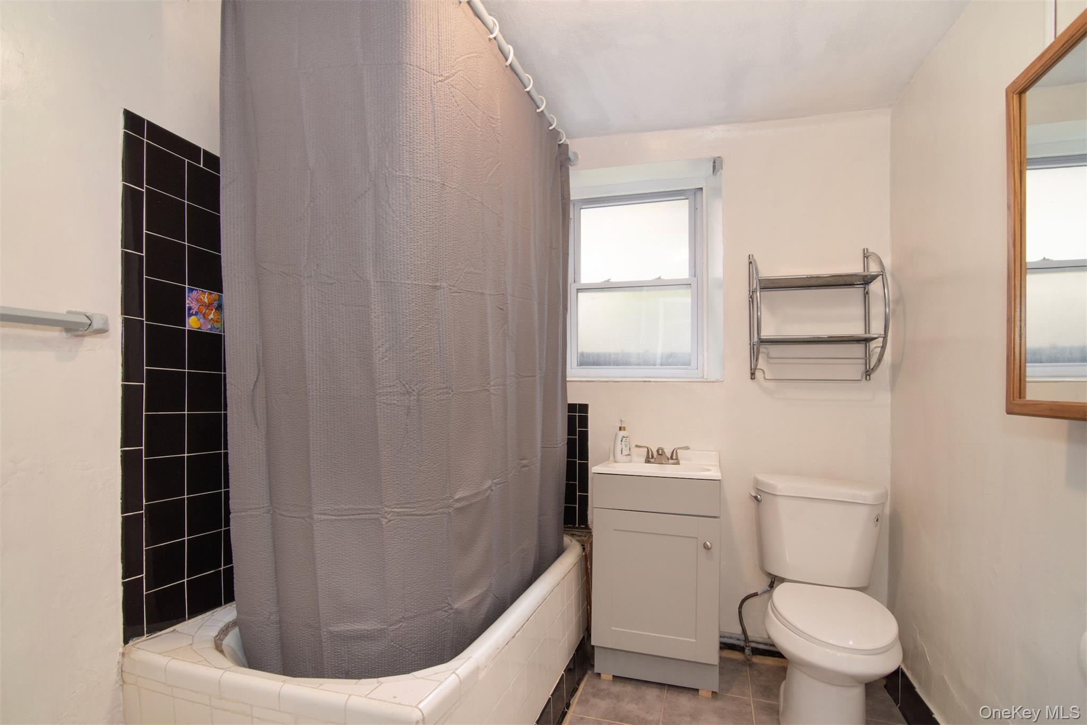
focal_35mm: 16
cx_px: 544
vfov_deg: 72.0
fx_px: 498
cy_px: 362
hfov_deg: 95.0
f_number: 8
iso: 640
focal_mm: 11
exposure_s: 1/30
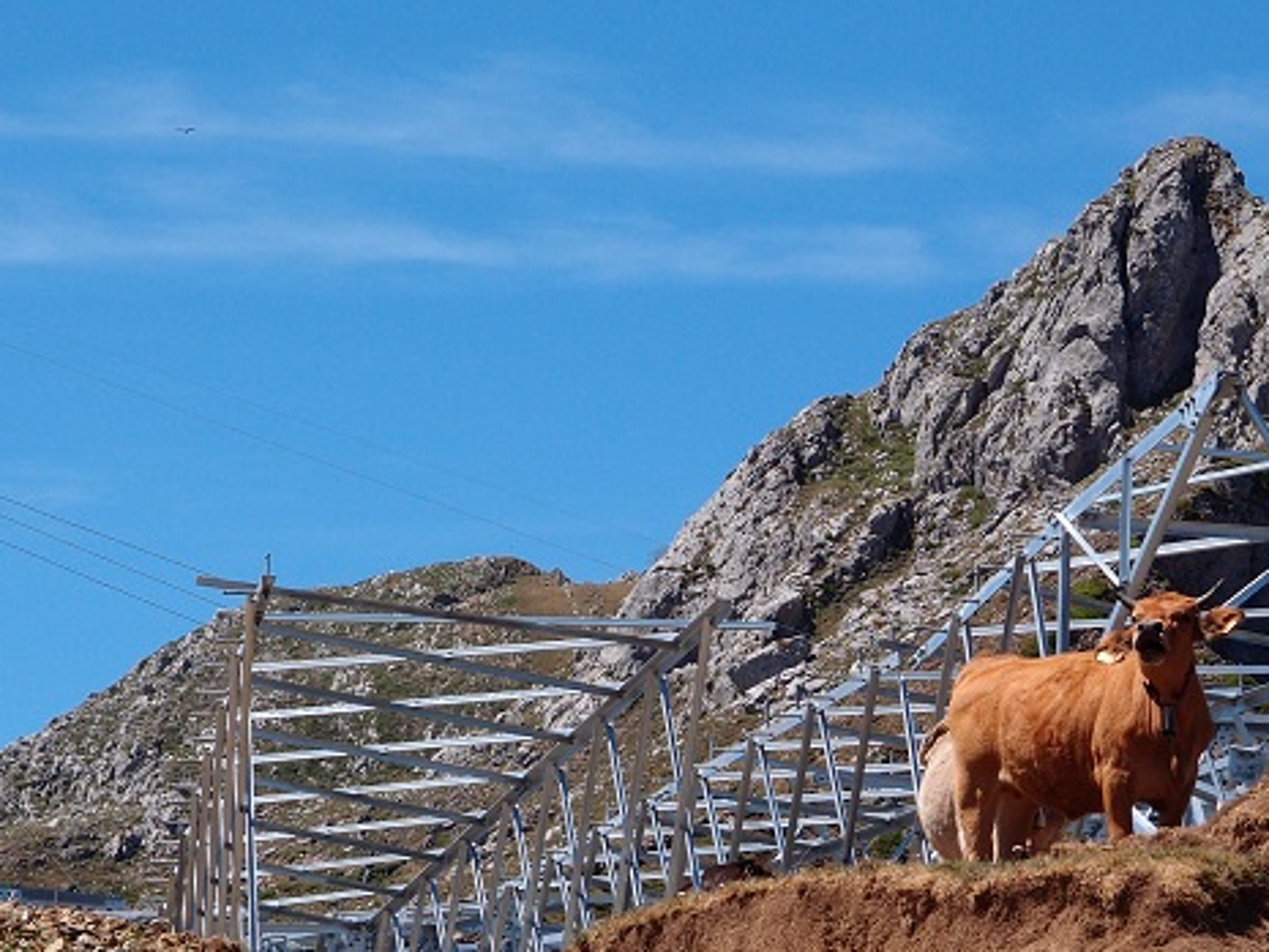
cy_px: 603
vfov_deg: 8.4
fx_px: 6454
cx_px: 892
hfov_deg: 11.2
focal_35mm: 176
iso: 100
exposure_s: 1/800
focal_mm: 24
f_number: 5
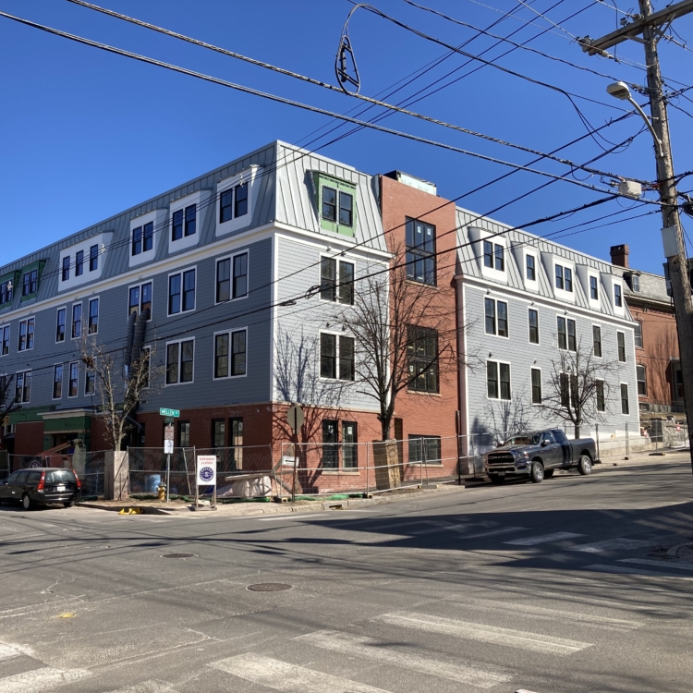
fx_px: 770
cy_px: 354
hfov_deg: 47.6
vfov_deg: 48.4
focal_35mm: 34
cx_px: 228
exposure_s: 1/1548
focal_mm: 3.99
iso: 20
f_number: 1.8
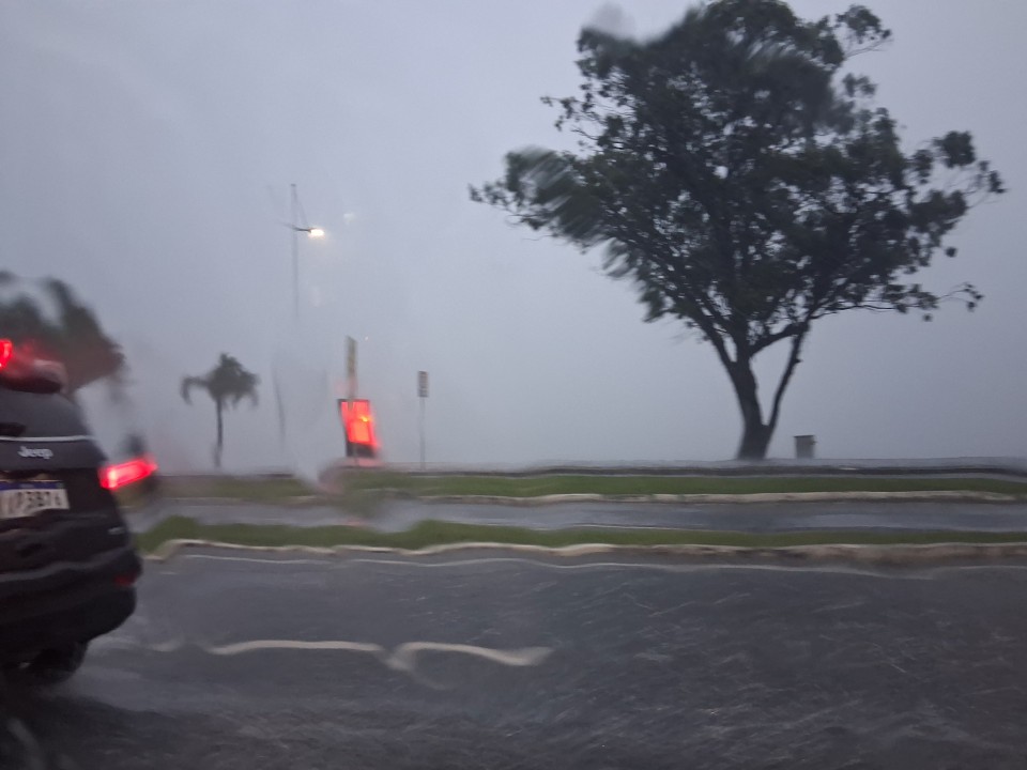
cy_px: 385
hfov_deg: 67.3
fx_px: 771
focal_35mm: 26
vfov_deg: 53.1
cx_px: 514
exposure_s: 1/60
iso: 400
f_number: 1.8
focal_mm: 3.98
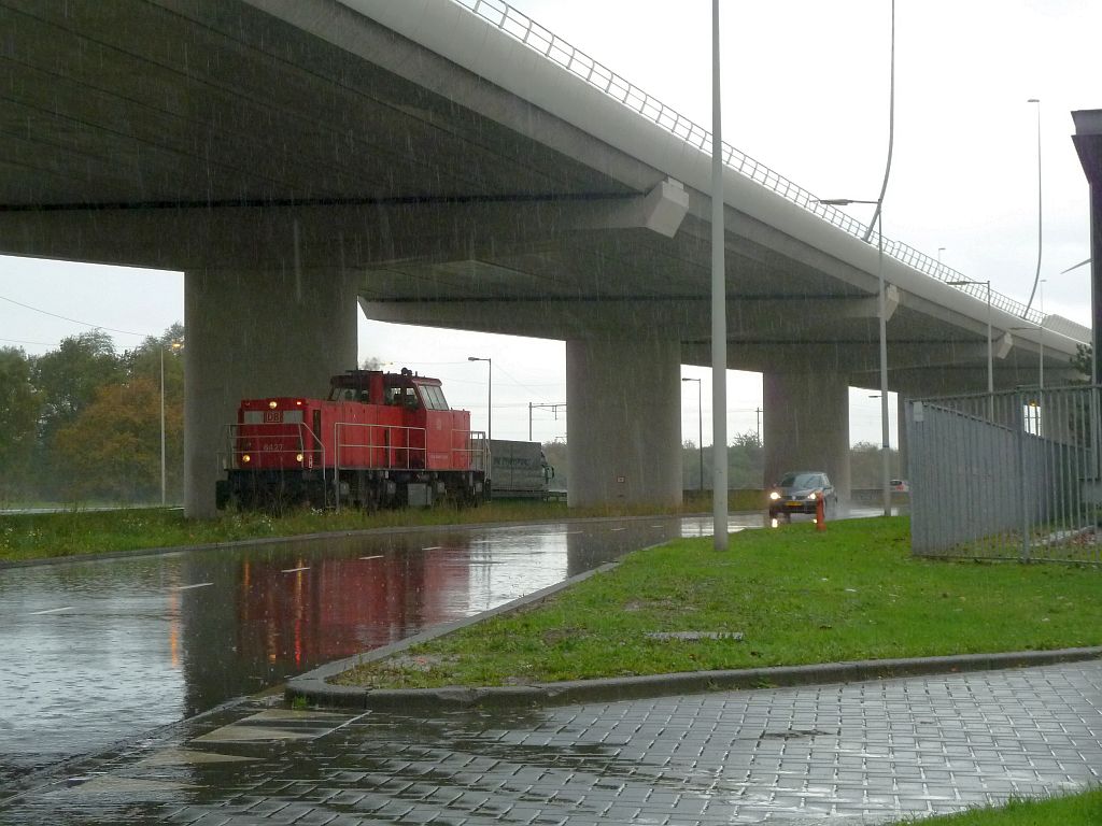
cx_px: 551
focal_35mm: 72
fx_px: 2292
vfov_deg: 20.4
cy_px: 413
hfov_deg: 27.0
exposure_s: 1/160
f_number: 4.1
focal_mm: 11.9
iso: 400
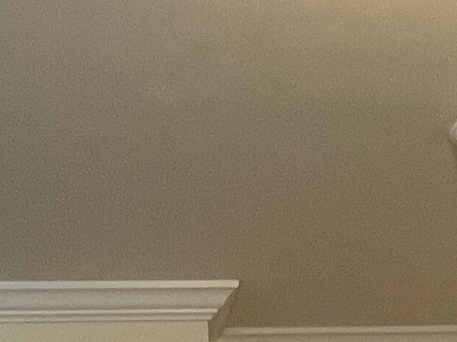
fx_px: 1109
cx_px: 196
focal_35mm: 84
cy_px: 799
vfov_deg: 13.4
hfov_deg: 23.3
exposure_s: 1/120
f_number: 1.8
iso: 160
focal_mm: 1.57
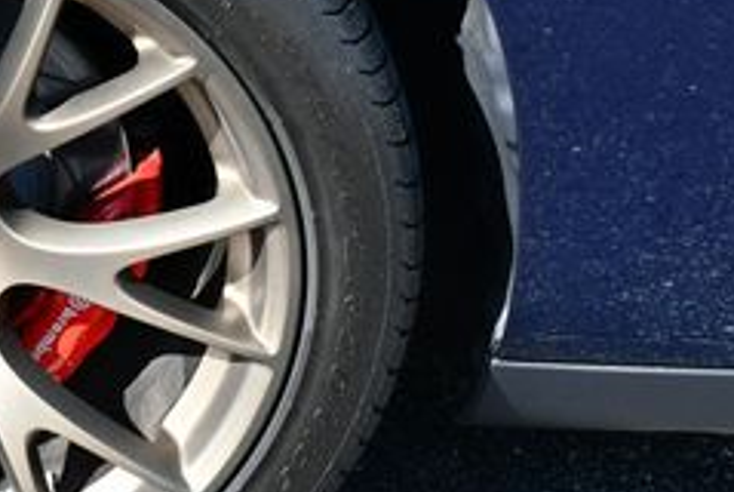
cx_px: -132
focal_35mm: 134
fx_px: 2735
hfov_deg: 14.8
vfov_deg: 10.3
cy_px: 169
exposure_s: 1/250
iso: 200
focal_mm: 25
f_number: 6.3
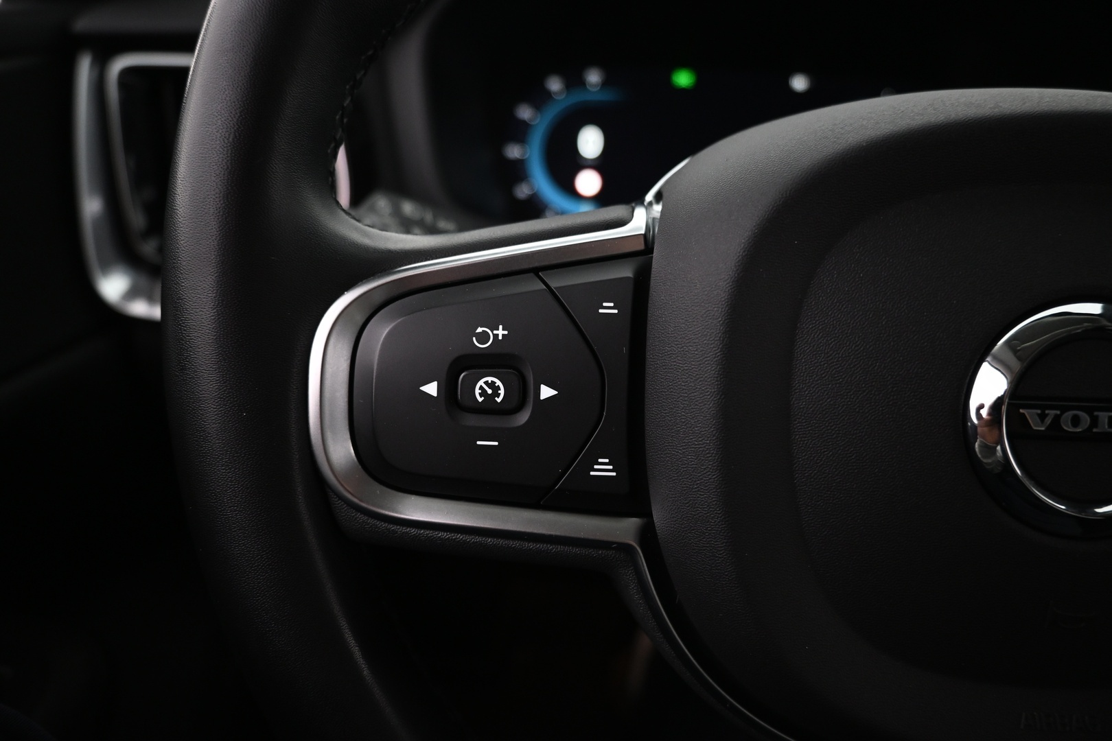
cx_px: 556
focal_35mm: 24
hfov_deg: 73.7
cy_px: 370
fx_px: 741
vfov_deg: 53.1
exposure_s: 1/25
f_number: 3.5
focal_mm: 16
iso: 1250
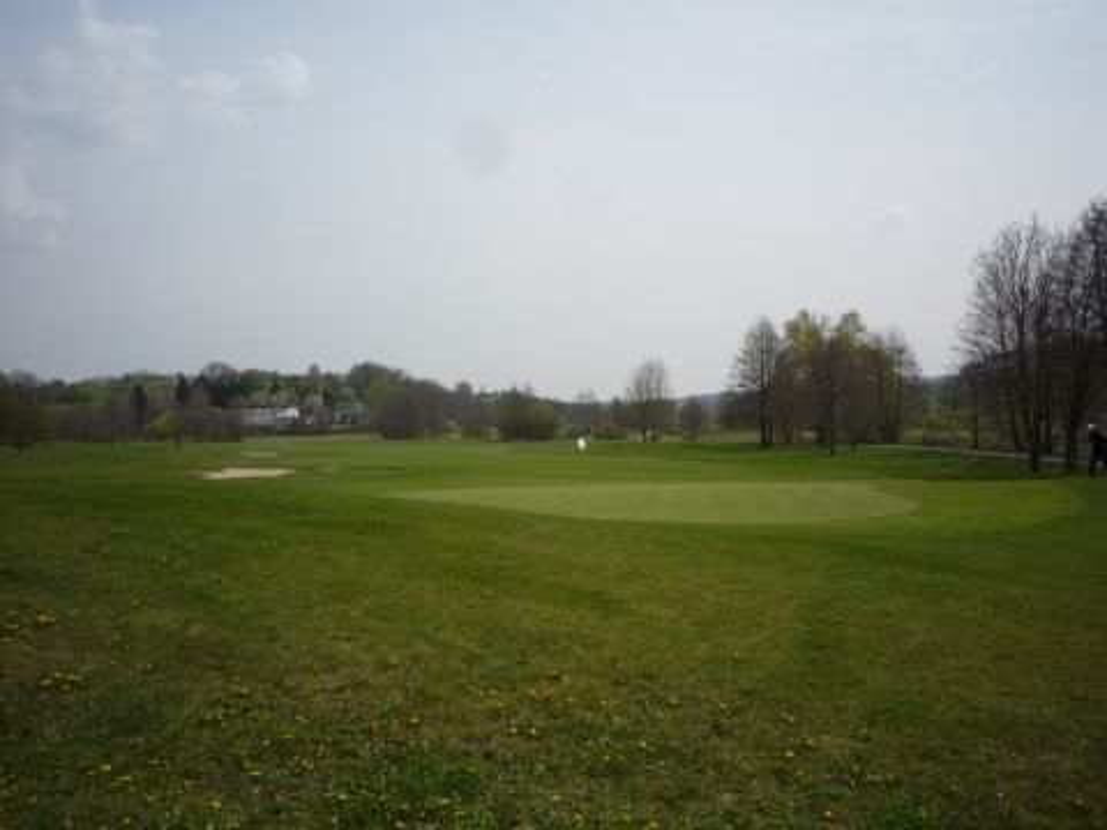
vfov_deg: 44.2
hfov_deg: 56.8
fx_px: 1023
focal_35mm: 32
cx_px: 554
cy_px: 415
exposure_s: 1/800
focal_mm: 5.2
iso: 100
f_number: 5.6
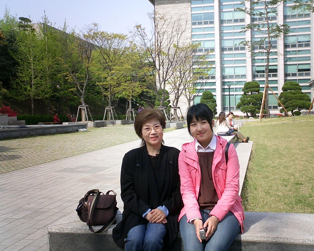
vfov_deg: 36.5
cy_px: 128
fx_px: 381
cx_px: 175
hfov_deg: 44.7
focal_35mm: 41
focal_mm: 5.6
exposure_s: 1/640
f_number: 3.5
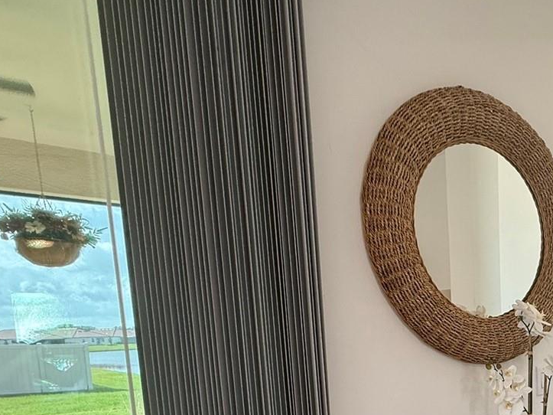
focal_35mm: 31
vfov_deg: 41.4
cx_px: 518
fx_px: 495
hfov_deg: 50.3
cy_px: 382
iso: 160
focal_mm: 2.22
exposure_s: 1/120
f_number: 2.2
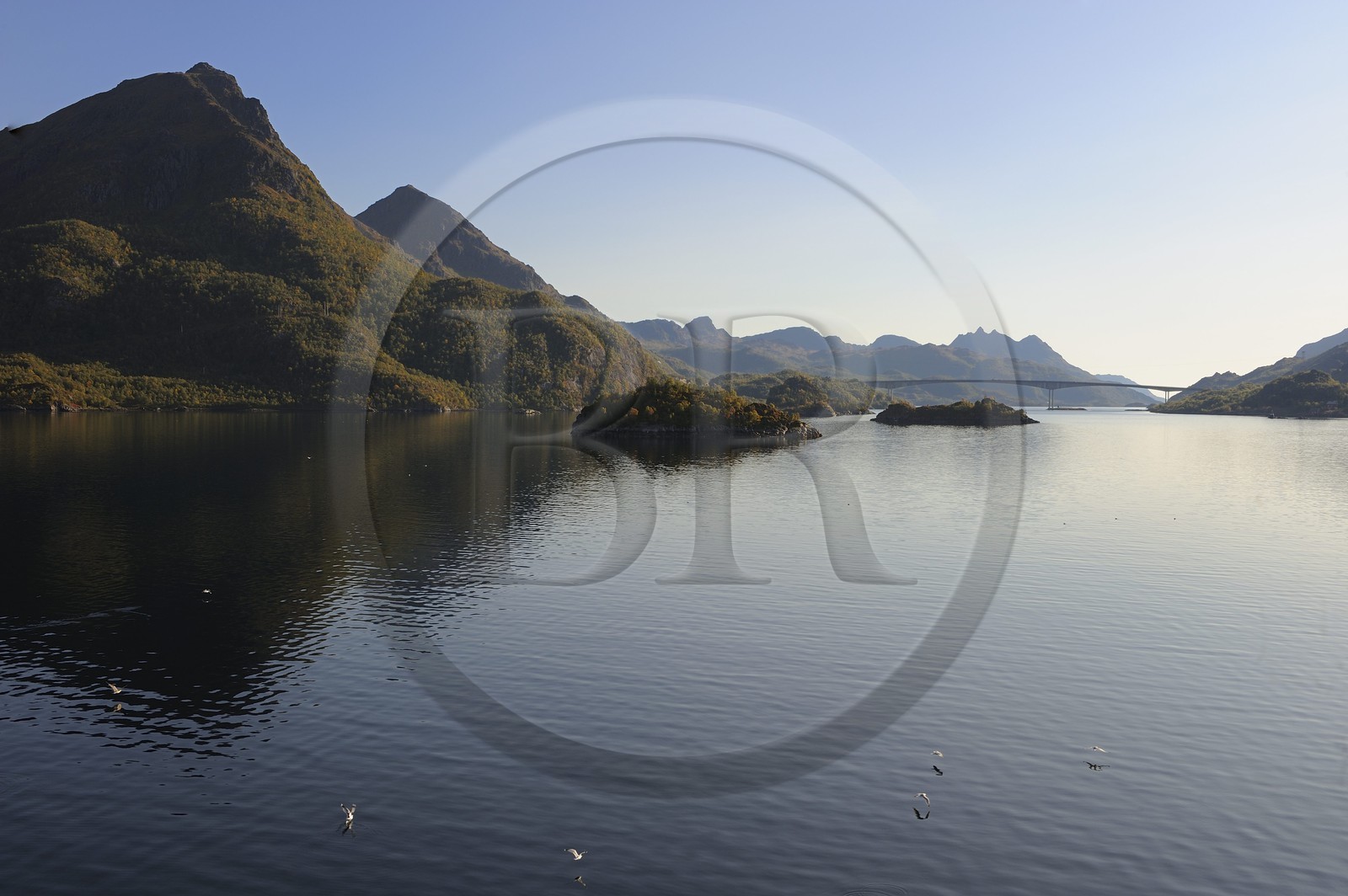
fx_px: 1422
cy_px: 448
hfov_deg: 50.7
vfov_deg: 35.0
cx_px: 674
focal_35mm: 38
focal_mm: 38
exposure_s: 1/160
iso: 200
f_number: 11
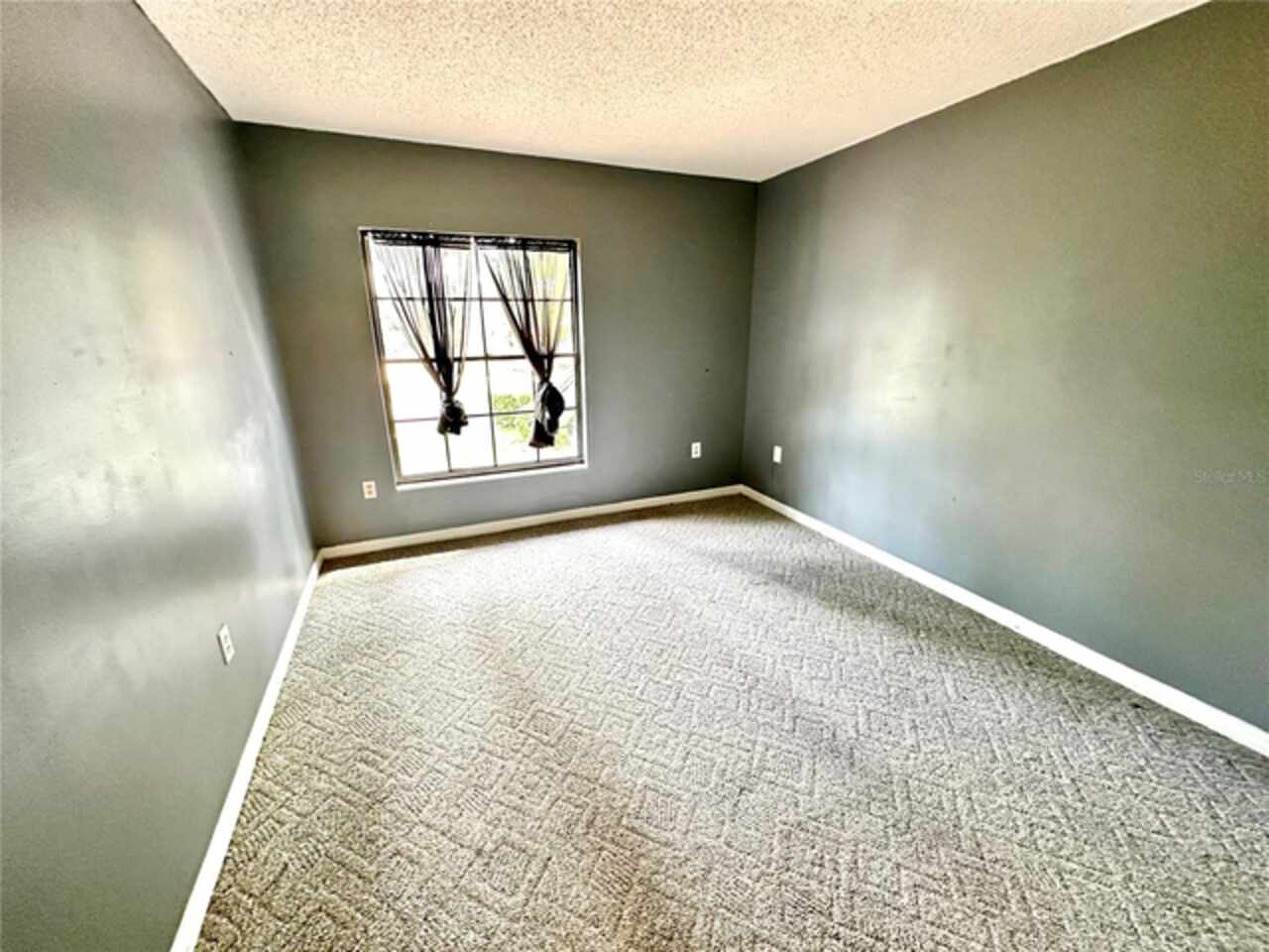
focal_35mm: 14
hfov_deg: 102.1
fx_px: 513
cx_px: 634
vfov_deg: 85.7
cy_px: 476
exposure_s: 1/60
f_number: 2.2
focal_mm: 2.22
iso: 500
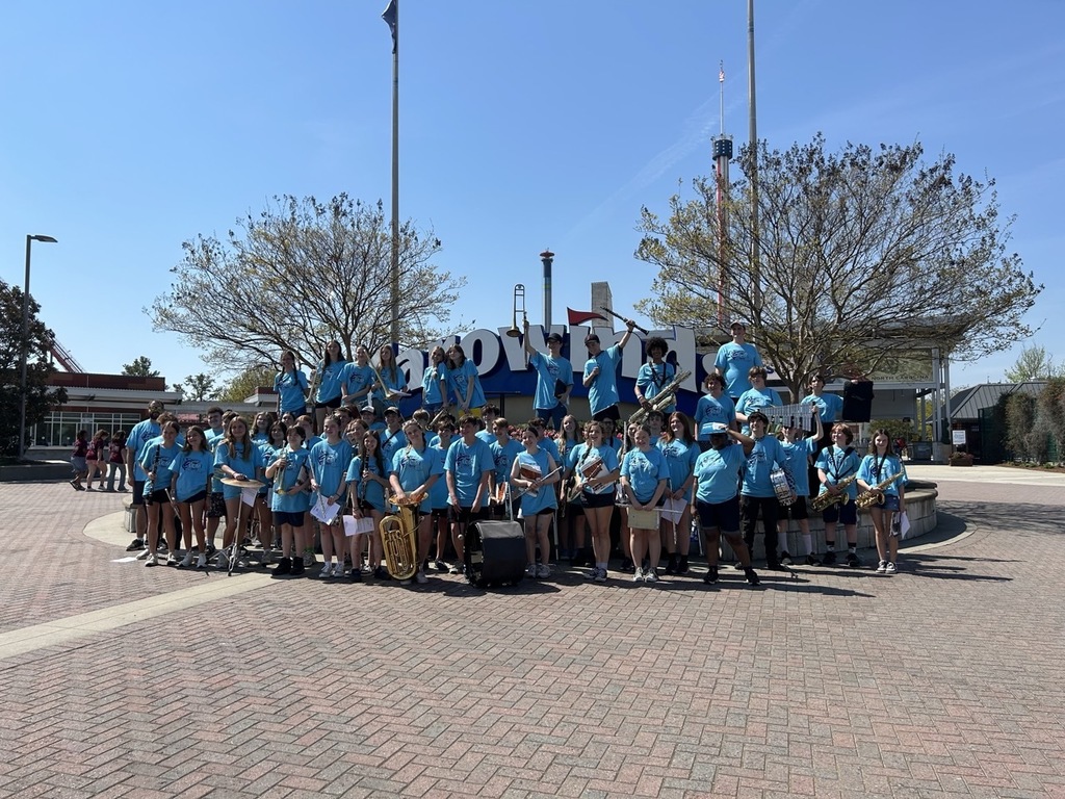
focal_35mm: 26
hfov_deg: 67.3
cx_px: 532
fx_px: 800
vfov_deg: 53.1
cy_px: 400
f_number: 1.5
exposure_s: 1/5319
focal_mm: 5.7
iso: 50
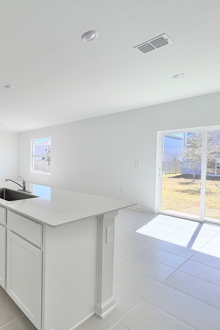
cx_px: 7
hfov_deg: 51.5
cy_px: 163
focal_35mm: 20
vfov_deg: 84.0
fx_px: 183
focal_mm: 2.22
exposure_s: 1/349
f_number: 2.2
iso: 50
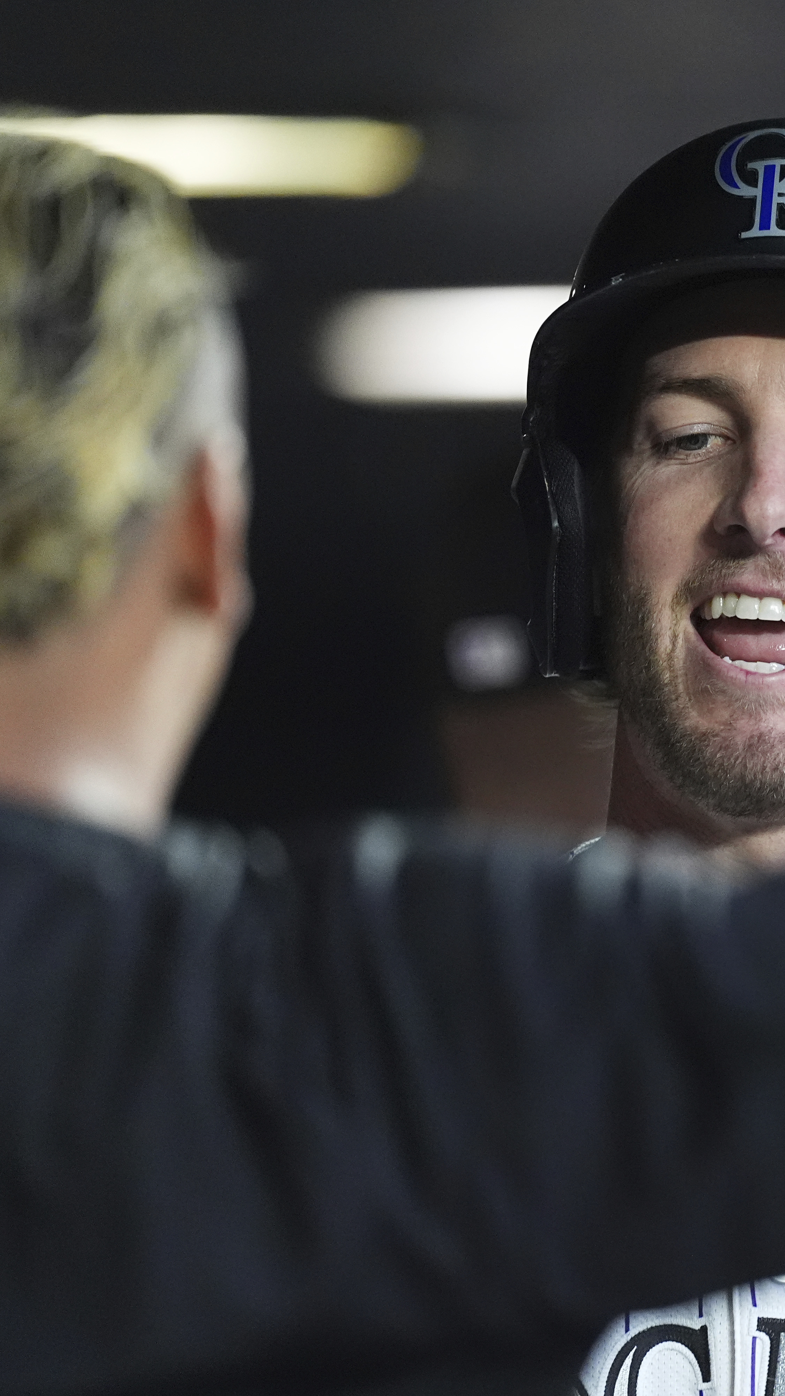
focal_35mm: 944
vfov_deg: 2.3
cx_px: 953
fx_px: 34935
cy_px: 698
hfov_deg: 1.3
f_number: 4
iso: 4000
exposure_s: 1/640
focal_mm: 600
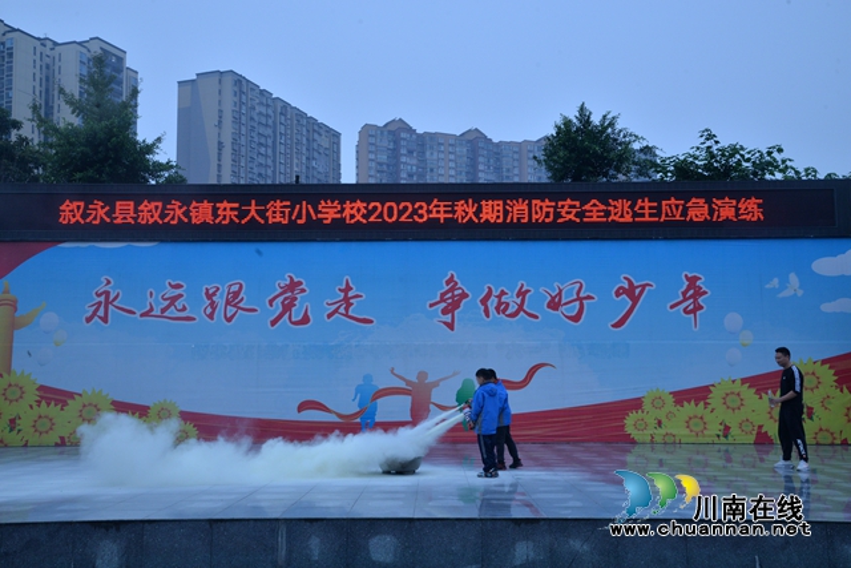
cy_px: 284
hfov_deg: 54.4
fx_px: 827
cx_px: 426
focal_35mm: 35
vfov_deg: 37.9
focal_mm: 35
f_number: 11
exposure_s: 1/500
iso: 1250
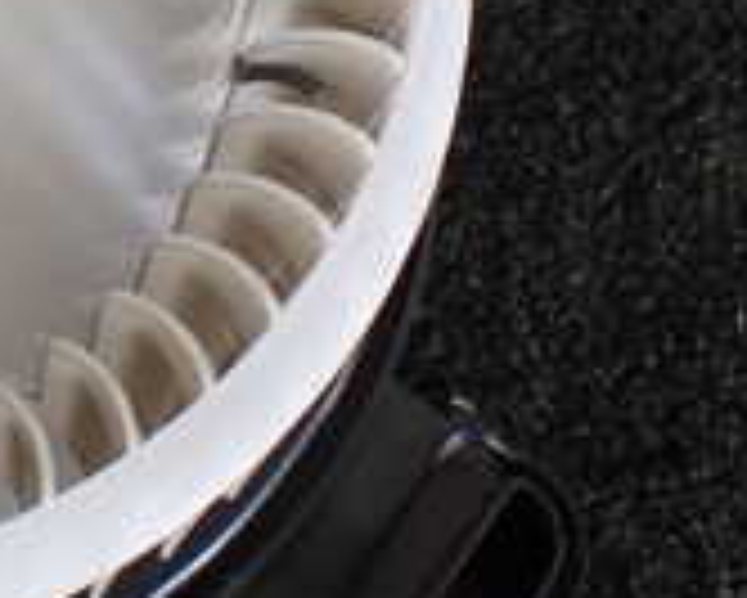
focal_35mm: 106
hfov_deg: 16.9
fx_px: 2345
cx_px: -256
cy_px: 13
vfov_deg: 14.3
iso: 500
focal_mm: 5.4
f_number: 2.3
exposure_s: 1/125
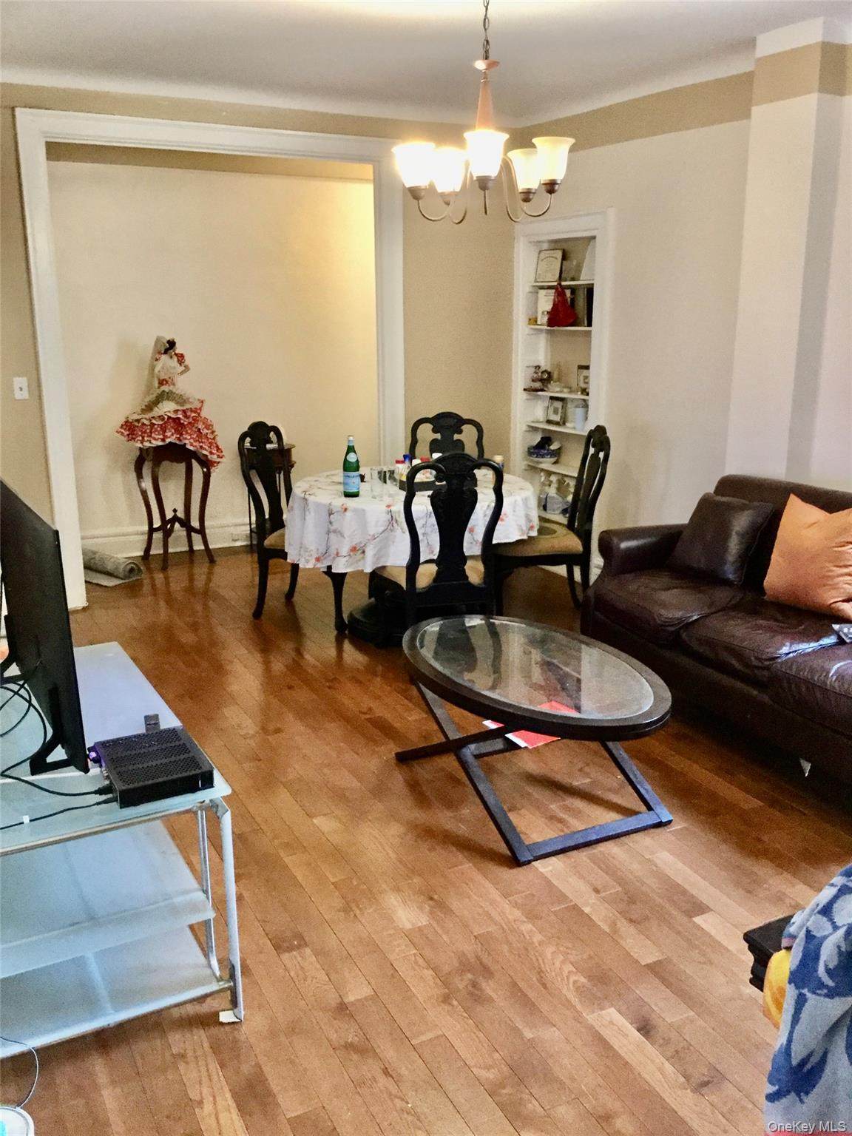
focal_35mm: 31
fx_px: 1017
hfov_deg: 45.4
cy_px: 568
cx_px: 426
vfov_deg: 58.4
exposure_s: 1/20
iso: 200
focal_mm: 3.3
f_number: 2.4
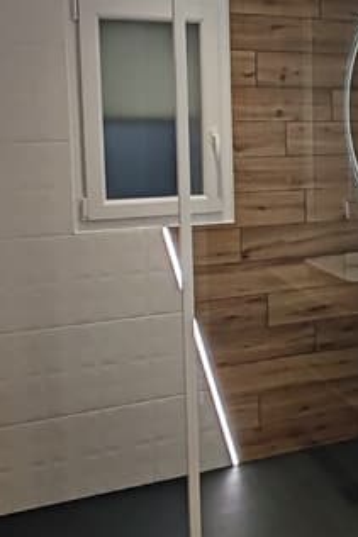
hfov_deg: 26.0
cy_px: 192
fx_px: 732
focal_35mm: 49
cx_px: 363
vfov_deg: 40.0
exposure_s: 1/100
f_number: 2.2
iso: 80
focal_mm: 1.96
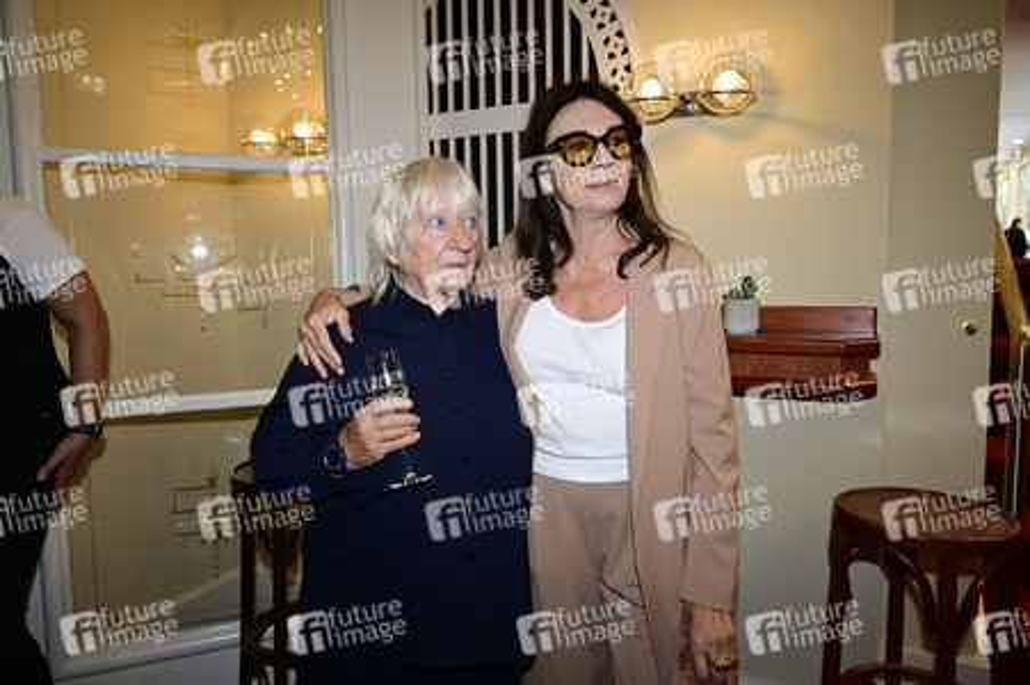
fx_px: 686
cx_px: 515
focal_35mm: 24
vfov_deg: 53.1
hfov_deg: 73.8
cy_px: 342
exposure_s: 1/200
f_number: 5
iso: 1250
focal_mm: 24
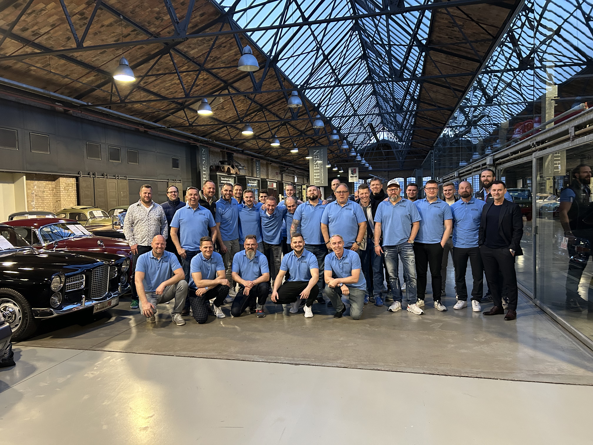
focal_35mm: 26
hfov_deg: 67.3
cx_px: 296
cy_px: 222
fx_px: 445
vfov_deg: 53.1
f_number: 1.5
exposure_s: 1/33
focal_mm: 5.7
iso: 500
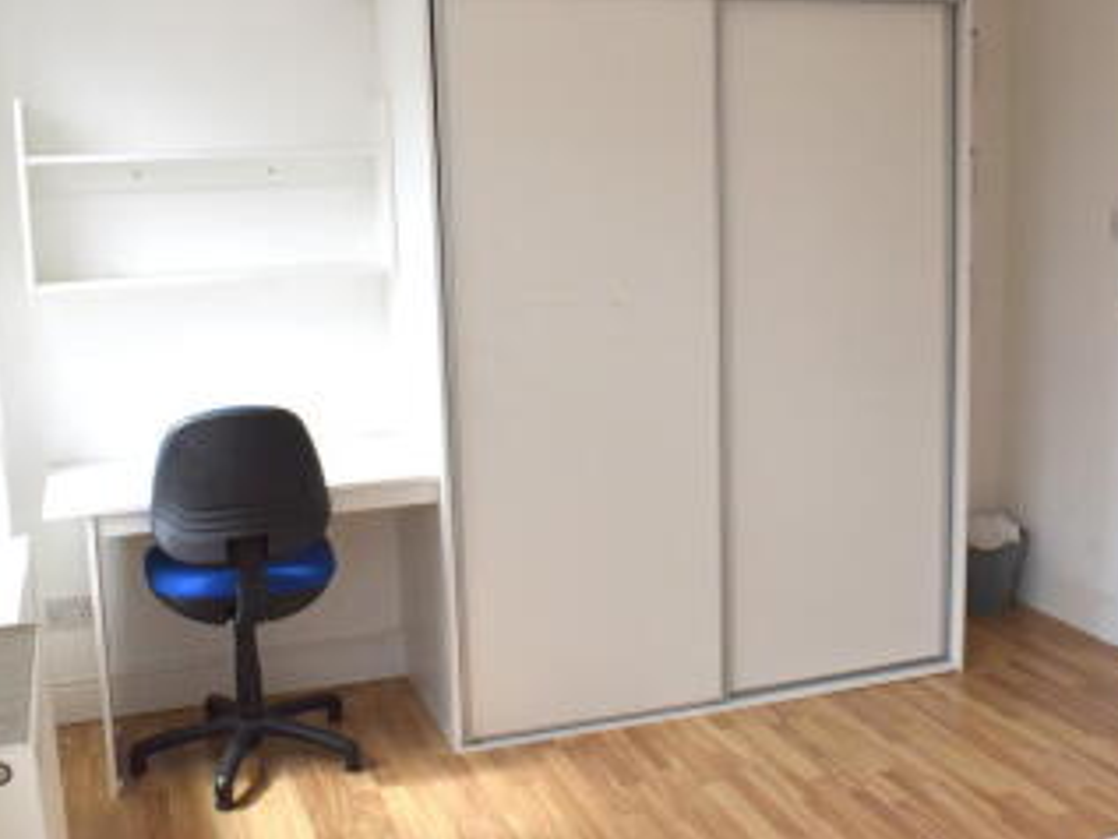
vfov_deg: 36.8
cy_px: 386
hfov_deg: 47.8
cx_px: 600
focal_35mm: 39
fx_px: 1260
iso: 360
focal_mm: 18
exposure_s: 1/250
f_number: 8
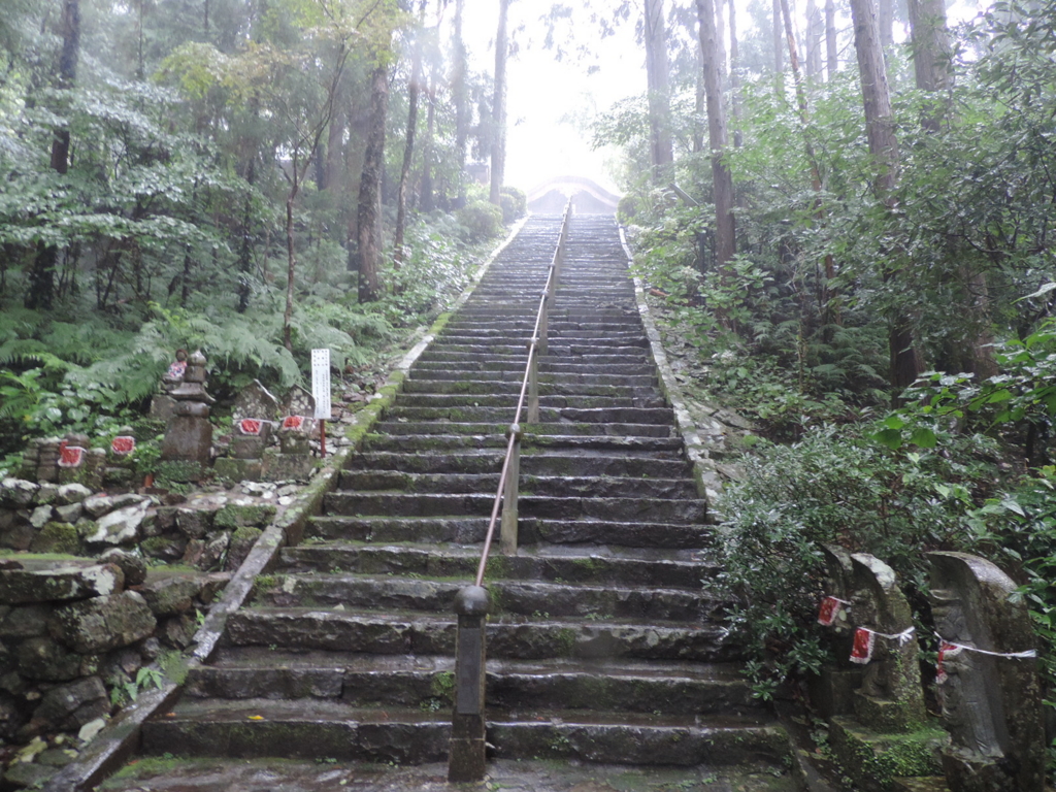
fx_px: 732
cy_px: 396
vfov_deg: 56.8
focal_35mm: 24
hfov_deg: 71.6
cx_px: 528
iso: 400
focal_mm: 4.3
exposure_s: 1/13
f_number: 3
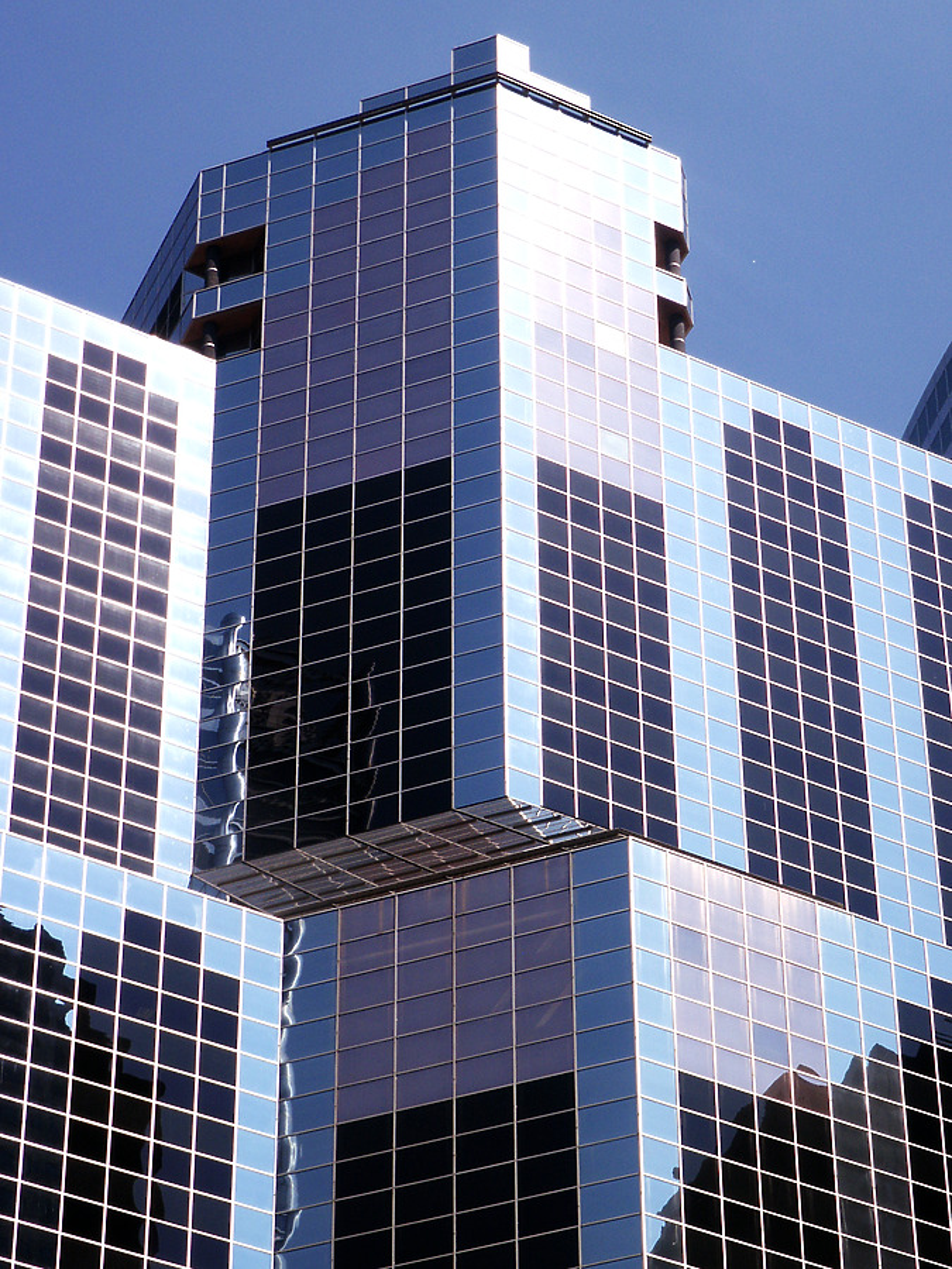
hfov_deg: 13.7
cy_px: 634
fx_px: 3960
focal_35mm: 108
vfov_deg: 18.2
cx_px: 476
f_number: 8
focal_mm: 22.08
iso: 64
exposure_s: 1/250
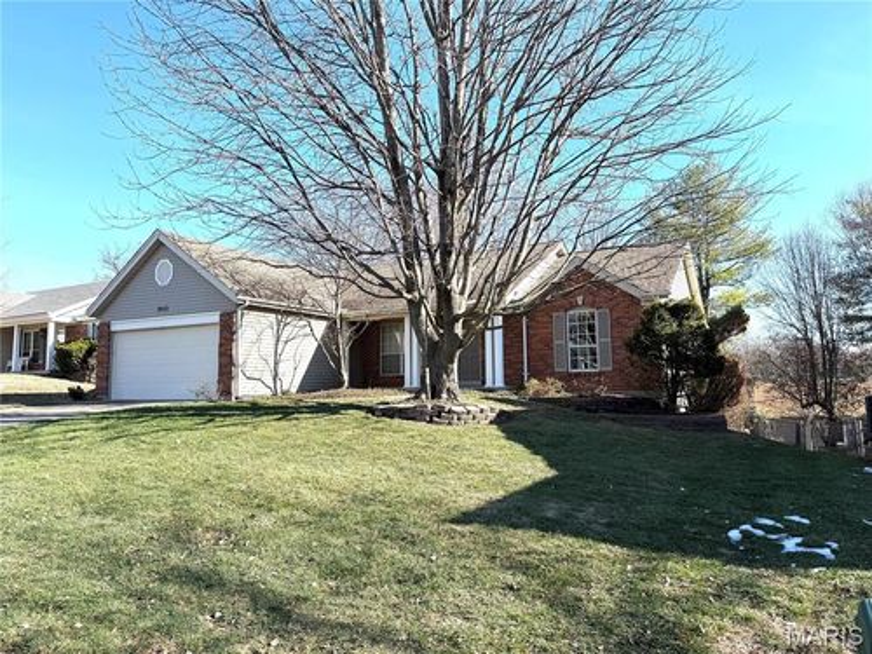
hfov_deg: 71.6
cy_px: 327
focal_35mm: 24
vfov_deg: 56.8
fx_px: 605
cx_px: 436
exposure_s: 1/2169
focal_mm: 6.76
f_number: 1.78
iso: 80
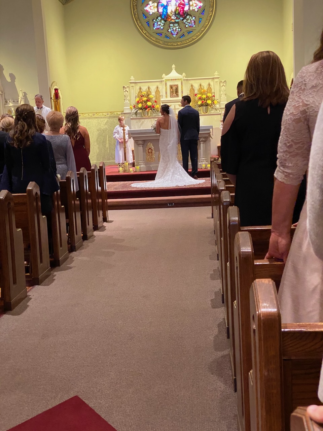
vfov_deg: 36.8
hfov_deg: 28.0
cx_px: 162
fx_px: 647
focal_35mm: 52
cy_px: 216
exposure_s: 1/40
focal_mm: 6
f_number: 2
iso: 640
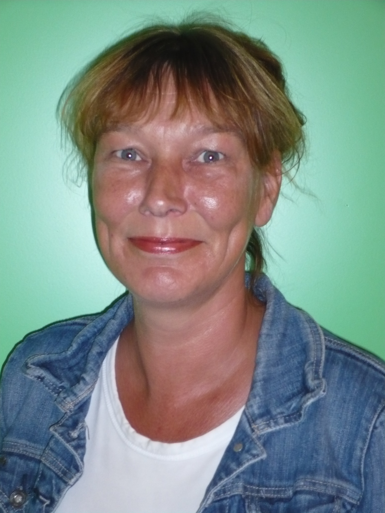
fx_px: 1557
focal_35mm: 105
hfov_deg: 14.1
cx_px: 192
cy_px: 256
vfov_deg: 18.7
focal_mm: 17.4
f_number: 5
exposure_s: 1/30
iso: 250
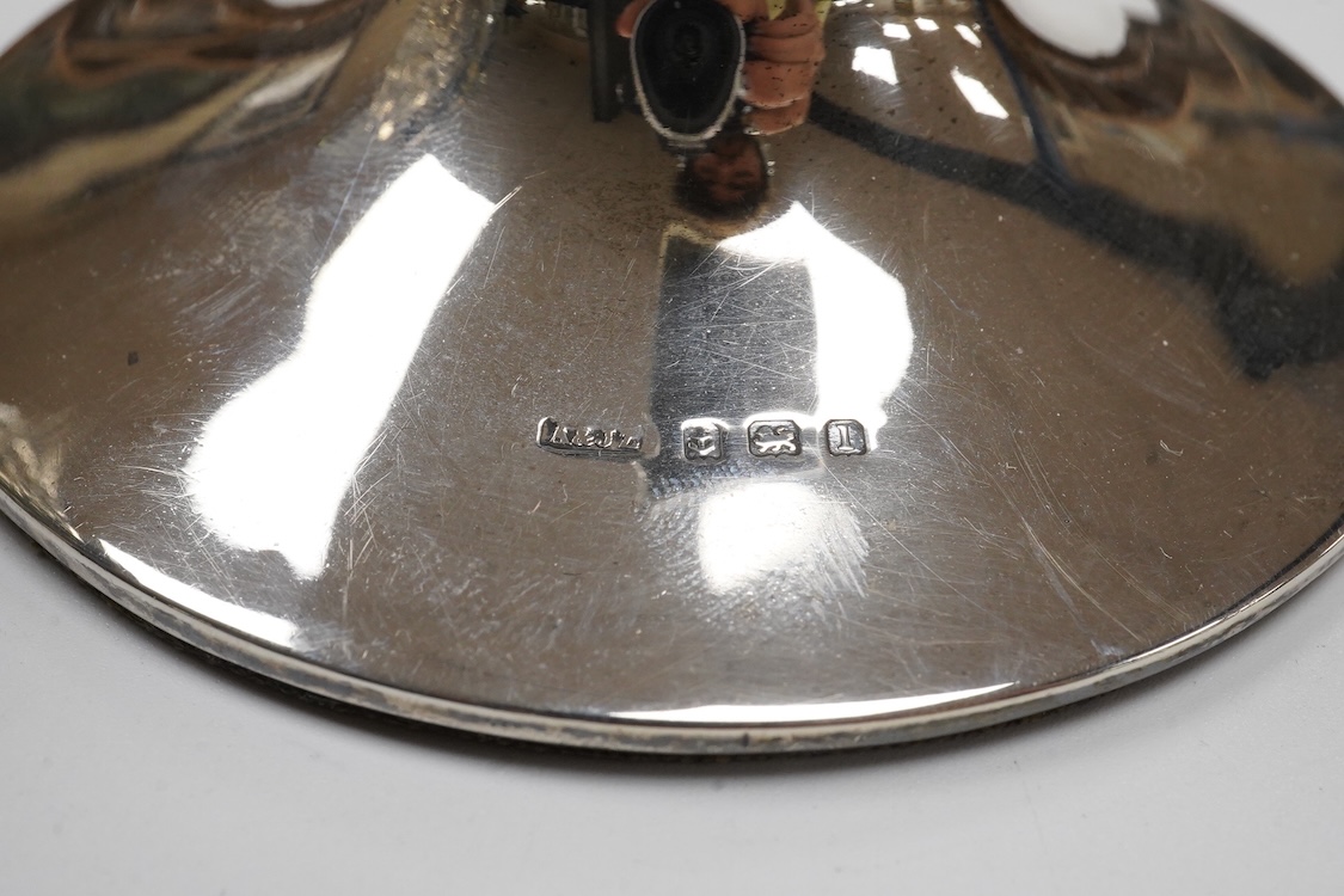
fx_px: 1680
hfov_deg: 43.6
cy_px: 448
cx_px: 672
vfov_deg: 29.9
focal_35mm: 45
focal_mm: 30
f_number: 22
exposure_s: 1/100
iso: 2500
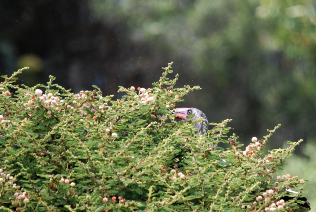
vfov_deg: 1.8
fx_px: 6590
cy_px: 106
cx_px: 158
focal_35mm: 750
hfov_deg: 2.7
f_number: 6.3
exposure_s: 1/160
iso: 400
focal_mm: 500
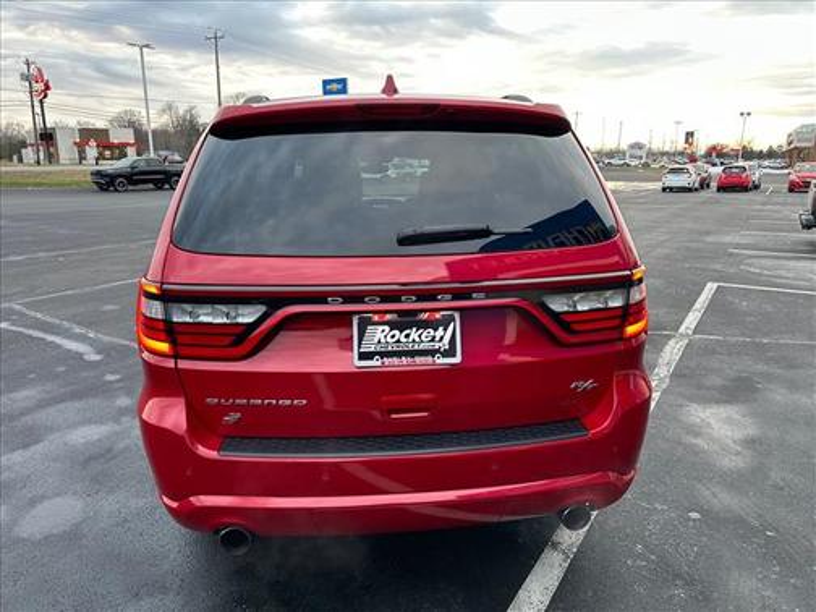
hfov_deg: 71.6
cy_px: 306
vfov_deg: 56.8
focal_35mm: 24
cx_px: 408
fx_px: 566
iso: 250
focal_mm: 6.86
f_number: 1.78
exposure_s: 1/114
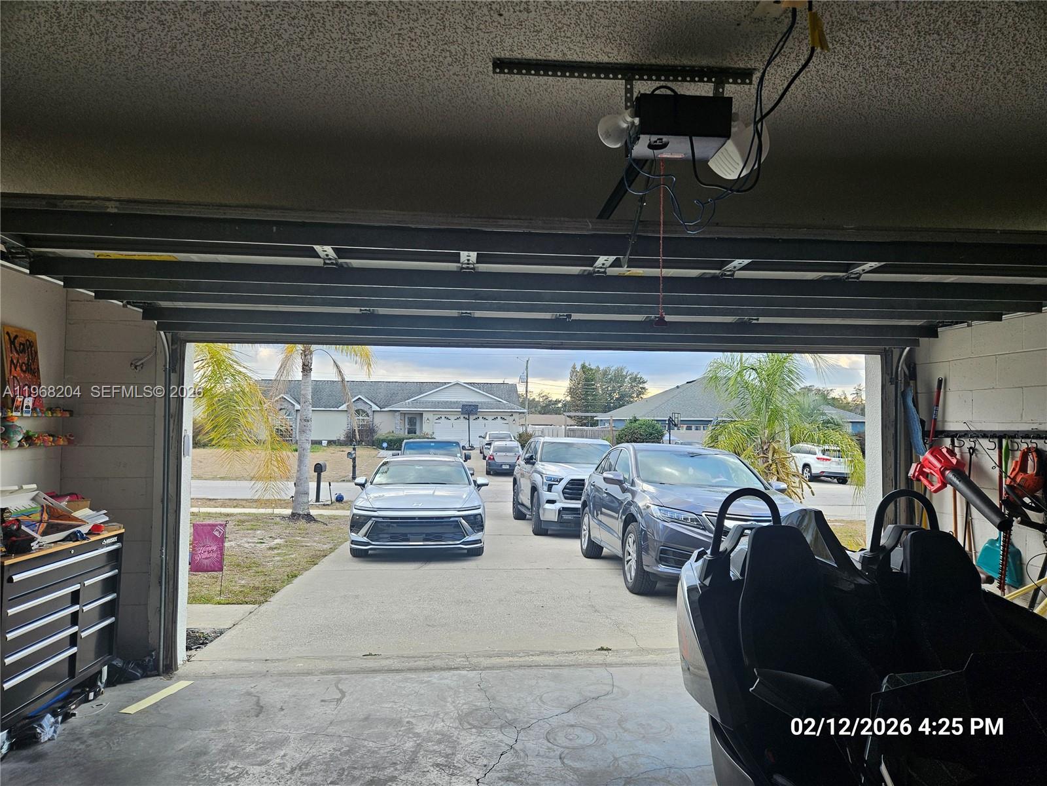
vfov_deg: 58.9
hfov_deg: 73.9
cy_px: 393
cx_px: 524
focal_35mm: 23
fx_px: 696
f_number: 1.8
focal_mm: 5.4
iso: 25
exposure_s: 1/148
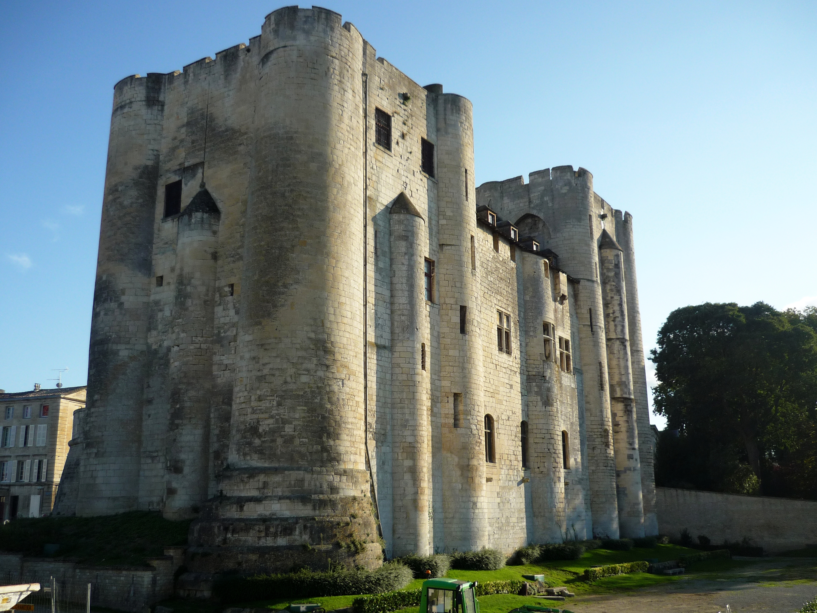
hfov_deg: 55.4
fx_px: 779
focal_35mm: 33
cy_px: 306
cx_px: 408
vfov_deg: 42.9
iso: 100
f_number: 2.8
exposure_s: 1/1000
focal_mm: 5.5
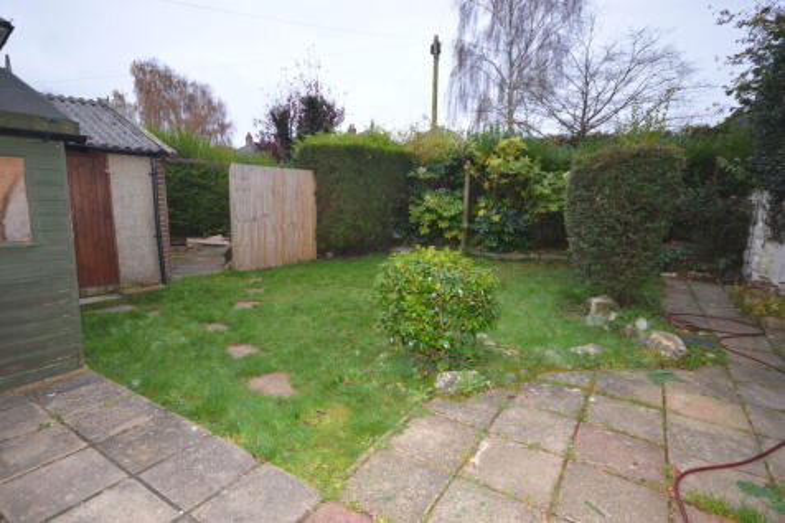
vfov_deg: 67.3
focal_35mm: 18
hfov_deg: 90.0
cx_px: 392
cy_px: 262
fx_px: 392
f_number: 4.5
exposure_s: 1/60
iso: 640
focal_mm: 12
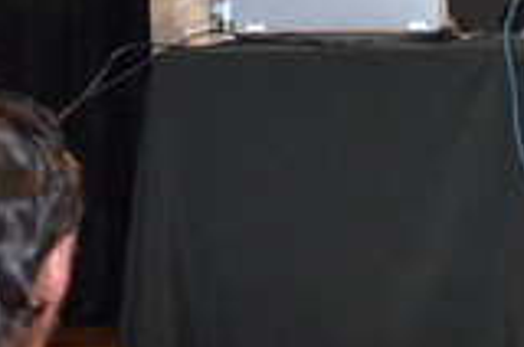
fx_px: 4096
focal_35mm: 282
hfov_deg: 7.2
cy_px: 92
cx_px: 825
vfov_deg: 4.9
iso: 3200
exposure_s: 1/60
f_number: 5
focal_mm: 52
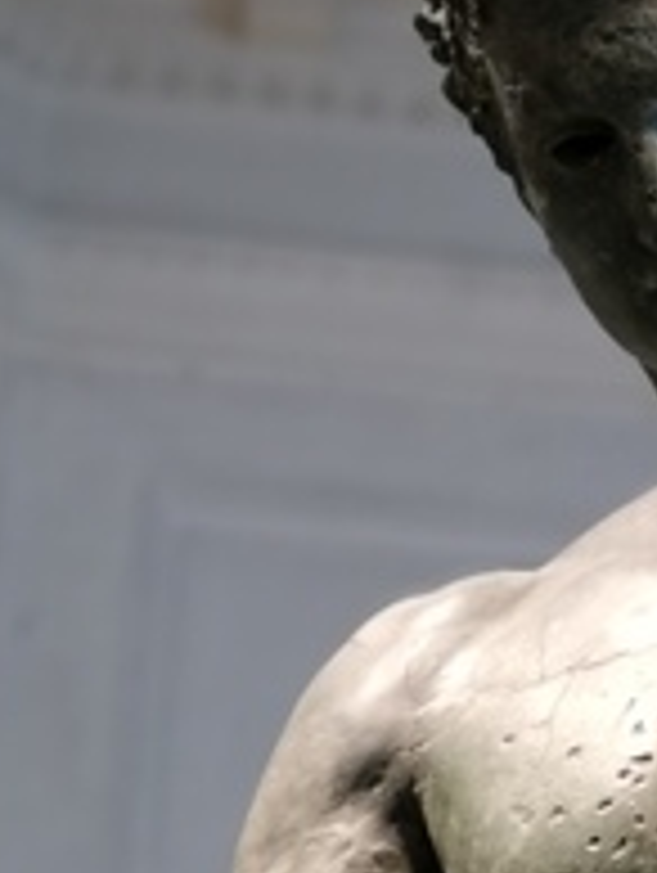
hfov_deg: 9.0
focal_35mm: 163
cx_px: 792
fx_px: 4116
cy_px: 986
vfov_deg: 11.9
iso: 400
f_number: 4
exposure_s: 1/33.3
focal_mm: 3.95
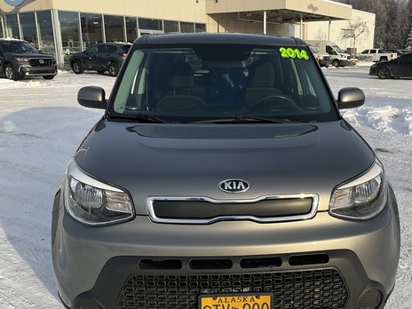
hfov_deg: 46.4
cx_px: 258
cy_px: 197
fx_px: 476
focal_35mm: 40
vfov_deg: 35.7
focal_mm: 3
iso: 25
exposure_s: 1/1015
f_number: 1.8
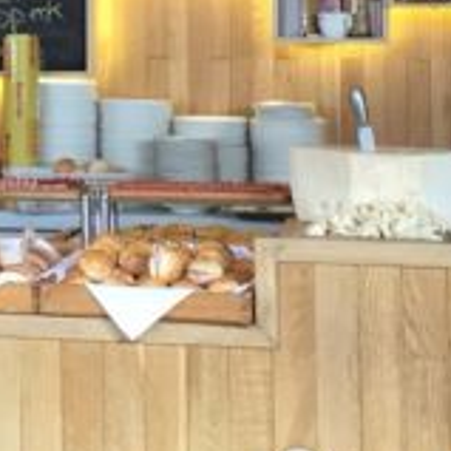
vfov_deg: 14.9
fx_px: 1666
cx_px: -34
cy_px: -81
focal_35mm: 113
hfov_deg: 15.1
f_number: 2.2
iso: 64
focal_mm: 4.15
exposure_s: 1/30
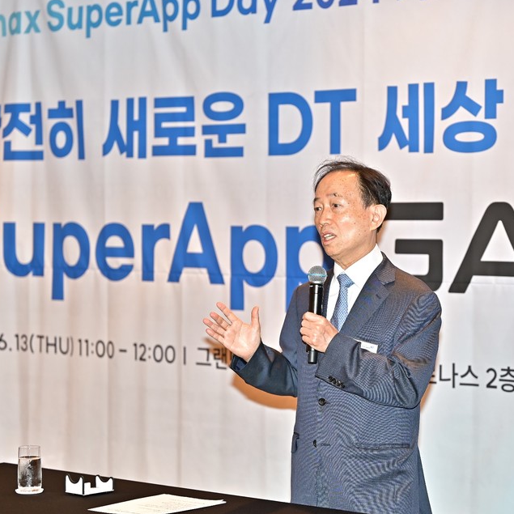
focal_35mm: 104
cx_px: 329
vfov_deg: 16.7
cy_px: 256
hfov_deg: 16.7
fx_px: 1747
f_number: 2.8
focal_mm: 81
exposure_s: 1/160
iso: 800
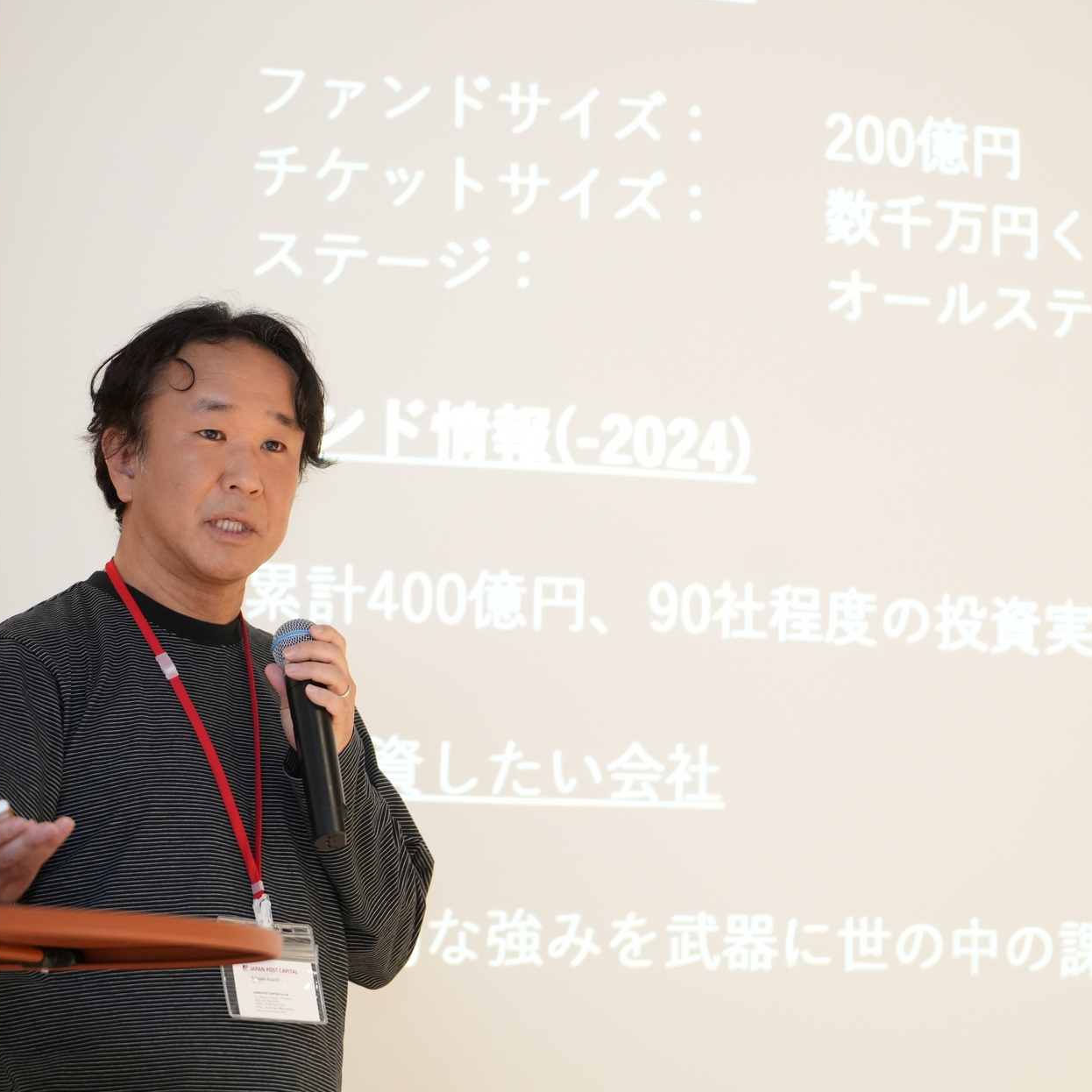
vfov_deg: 12.0
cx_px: 667
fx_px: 5211
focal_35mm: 146
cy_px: 526
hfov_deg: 12.0
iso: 2500
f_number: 2.8
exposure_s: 1/125
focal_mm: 107
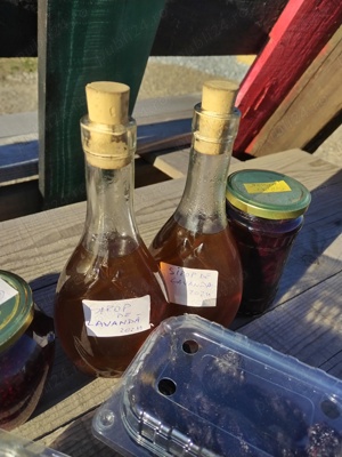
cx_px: 171
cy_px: 228
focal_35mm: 26
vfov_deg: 67.3
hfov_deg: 53.1
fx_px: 343
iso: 100
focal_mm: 4.75
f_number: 1.8
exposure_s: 1/938
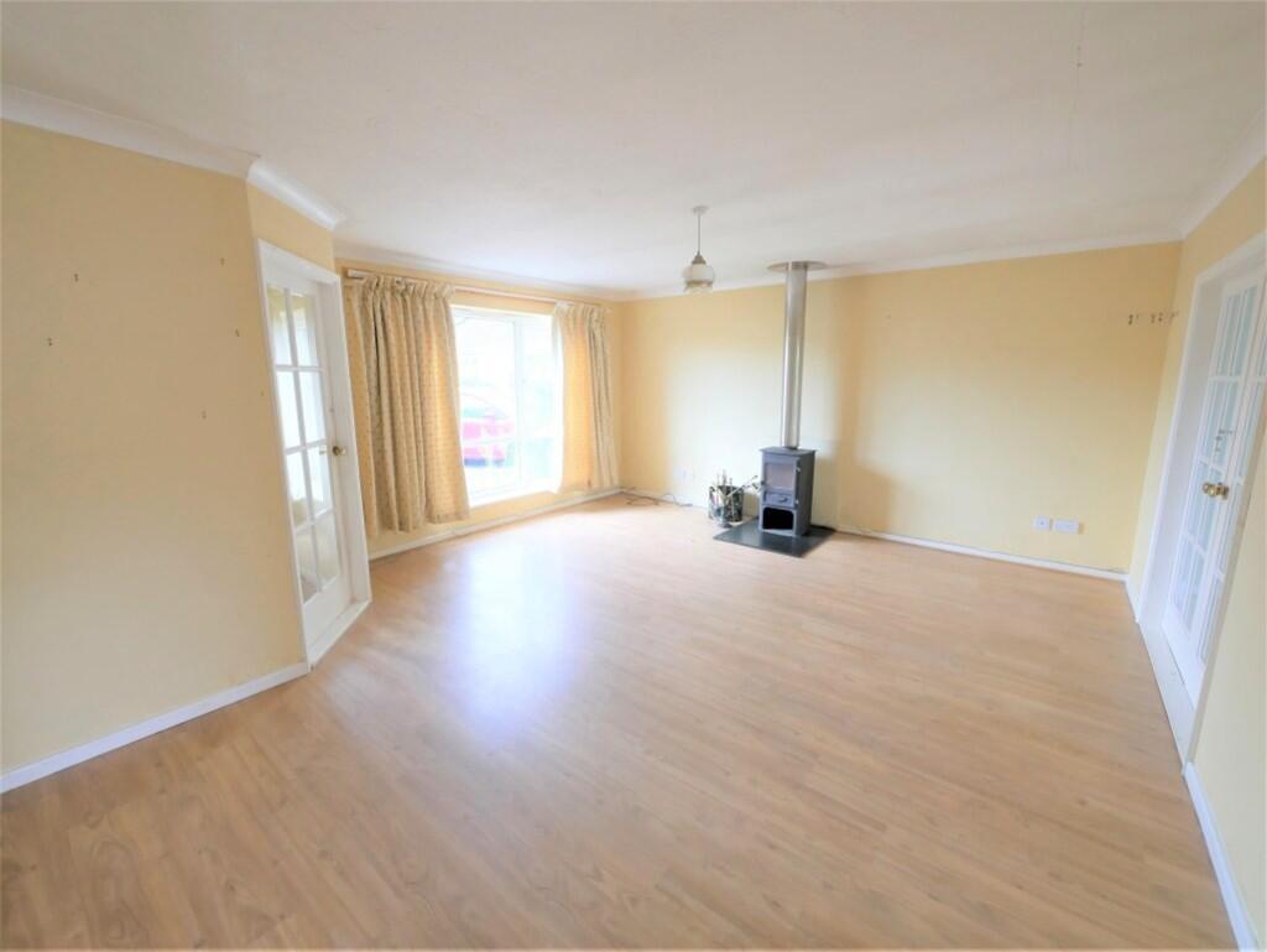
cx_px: 634
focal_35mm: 14
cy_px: 476
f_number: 4
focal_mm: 7
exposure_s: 1/125
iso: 640
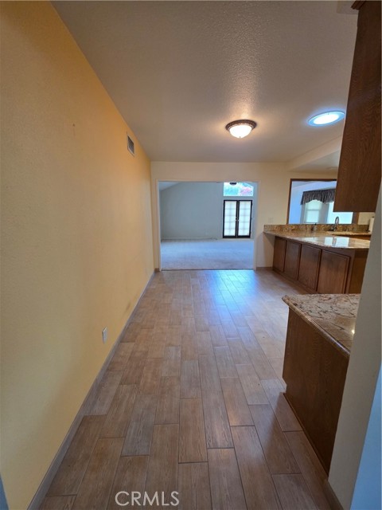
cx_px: 191
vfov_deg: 106.2
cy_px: 255
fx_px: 191
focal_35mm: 13
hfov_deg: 89.9
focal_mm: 2.2
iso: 200
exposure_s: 1/60
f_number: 1.9
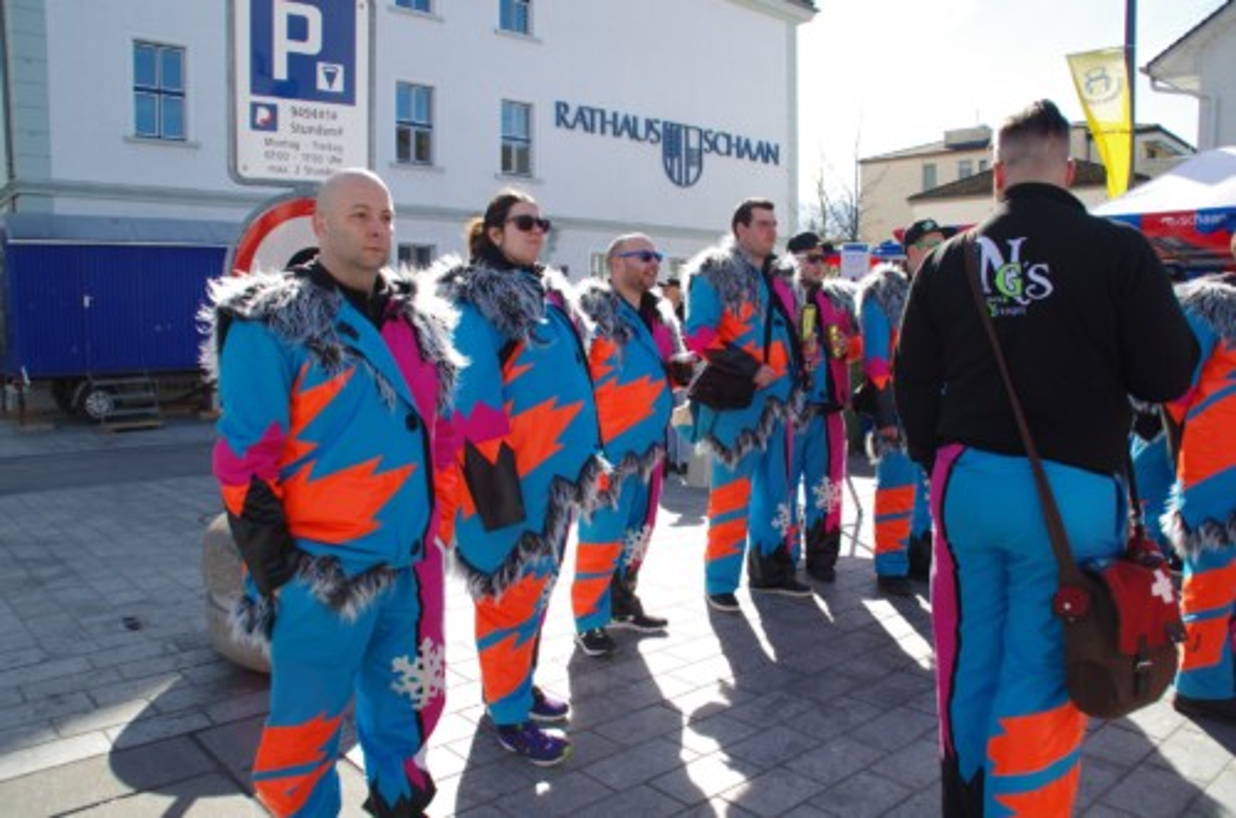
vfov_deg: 47.7
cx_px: 618
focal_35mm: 27
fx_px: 925
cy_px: 409
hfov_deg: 67.5
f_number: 6.3
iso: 100
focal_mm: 18
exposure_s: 1/160
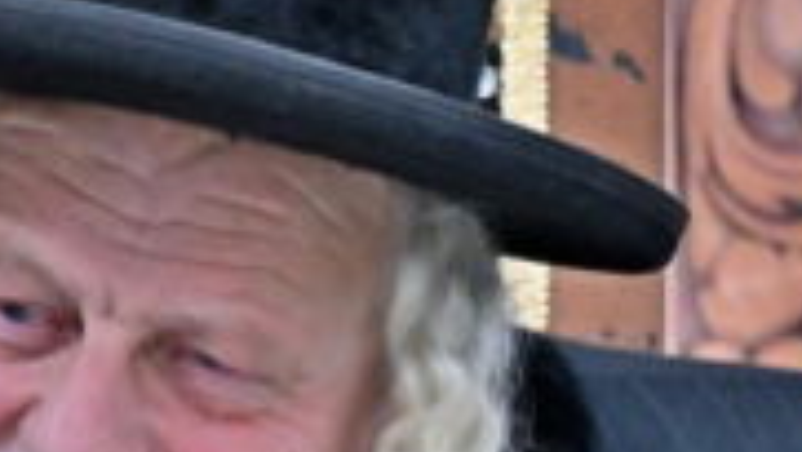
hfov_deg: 3.0
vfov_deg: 1.7
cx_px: 89
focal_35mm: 710
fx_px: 15105
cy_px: 463
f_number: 4
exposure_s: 1/320
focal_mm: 120
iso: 640
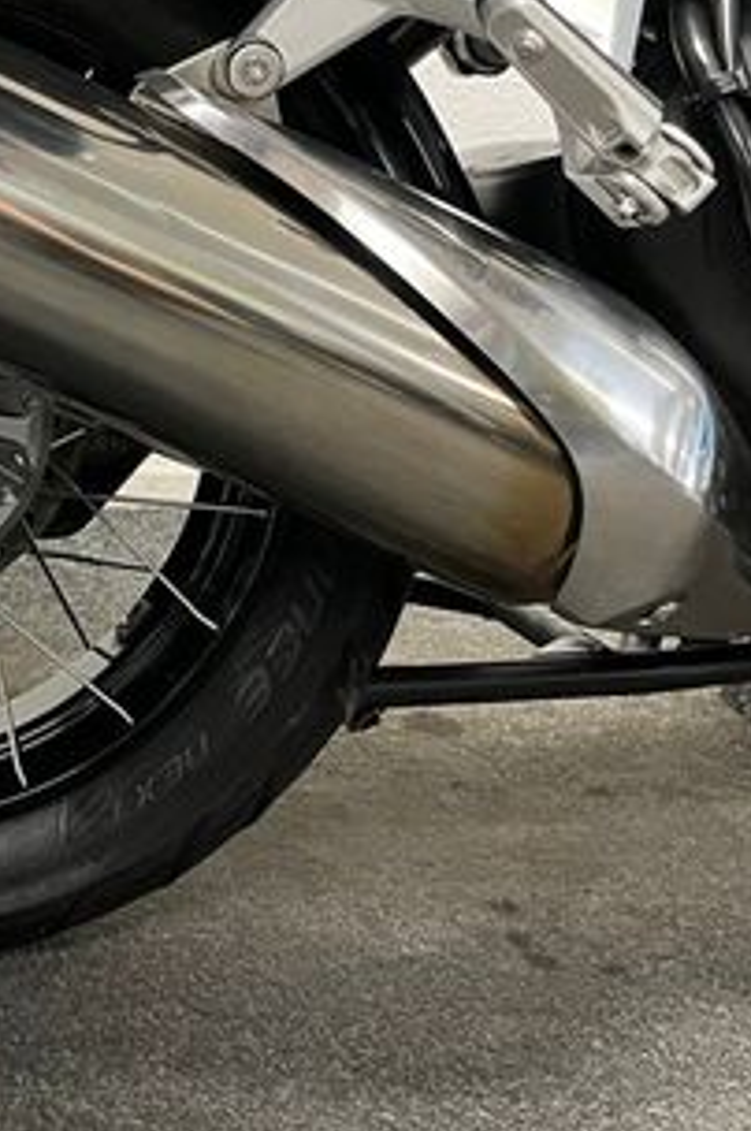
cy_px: 331
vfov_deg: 34.6
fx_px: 1788
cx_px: -164
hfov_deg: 21.9
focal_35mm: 57
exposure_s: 1/50
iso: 320
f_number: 1.6
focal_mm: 5.1
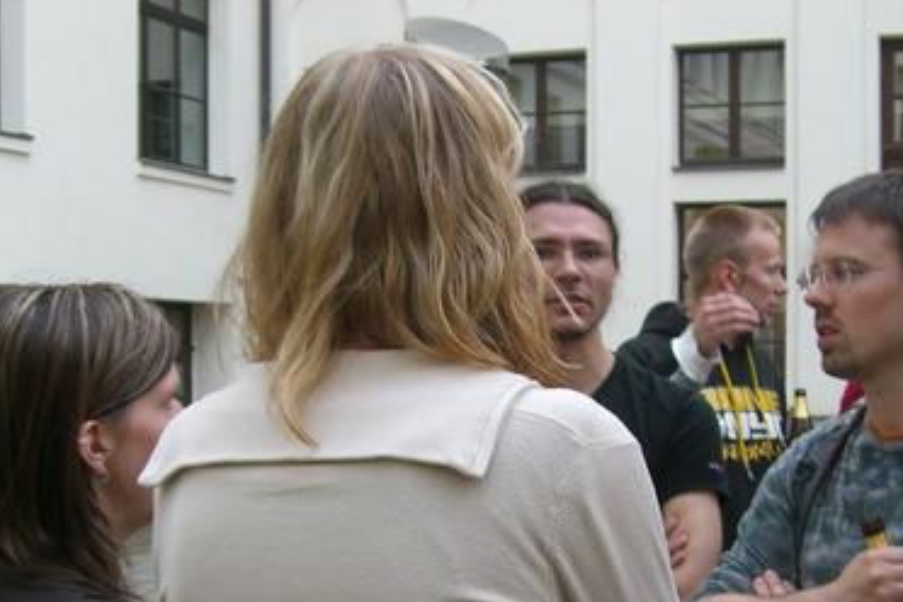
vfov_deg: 19.7
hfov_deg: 29.6
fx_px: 1706
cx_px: 534
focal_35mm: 68
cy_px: 527
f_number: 2.7
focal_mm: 6.2
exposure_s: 1/80
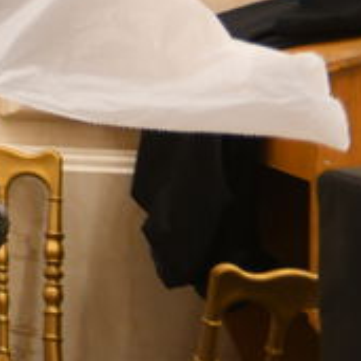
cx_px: -1104
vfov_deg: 6.4
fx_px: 3127
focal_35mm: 265
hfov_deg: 5.7
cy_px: -375
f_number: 2.8
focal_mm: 38
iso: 250
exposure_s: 1/100
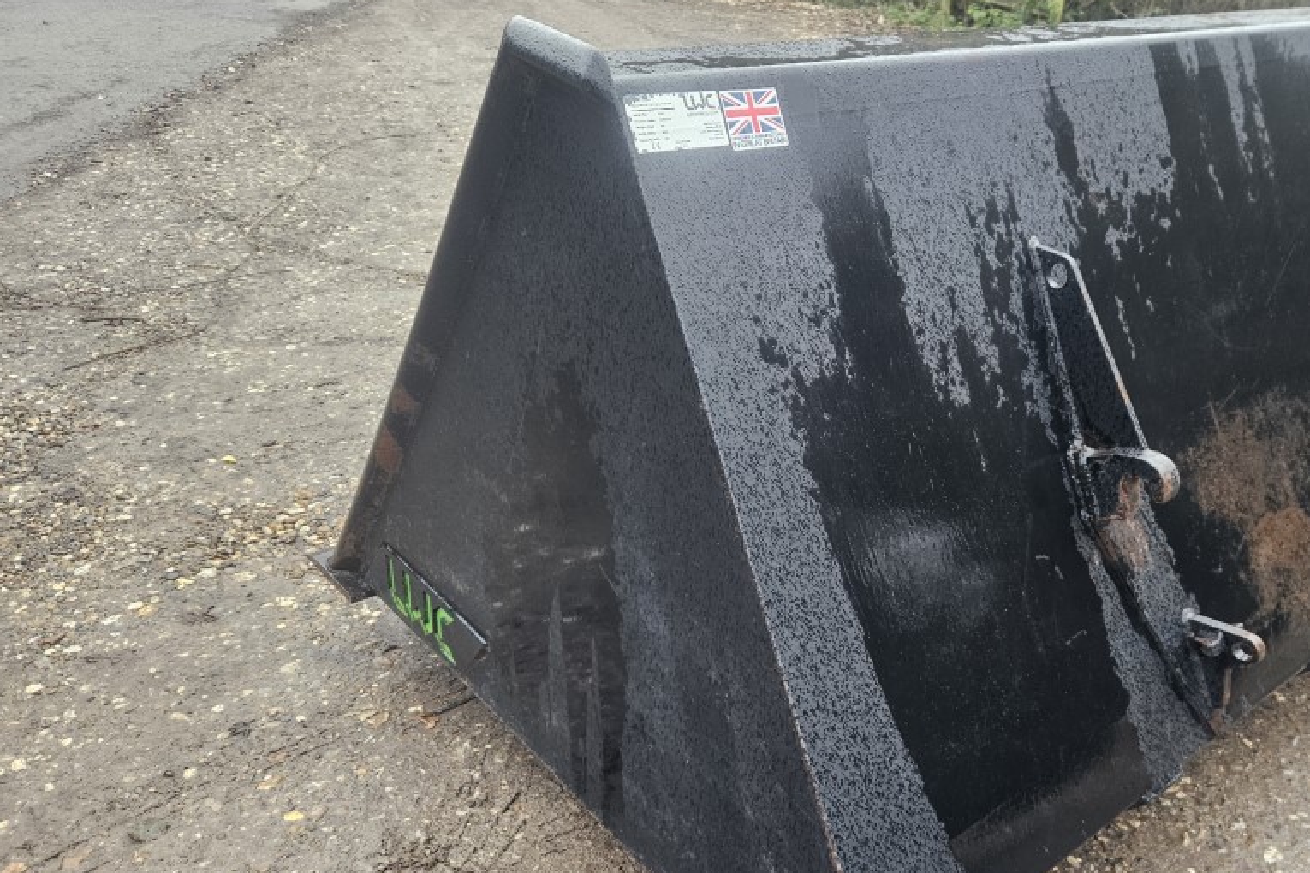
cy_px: 502
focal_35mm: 32
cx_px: 870
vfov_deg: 41.0
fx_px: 1164
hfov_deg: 57.5
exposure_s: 1/100
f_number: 1.8
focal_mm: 5.4
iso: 160
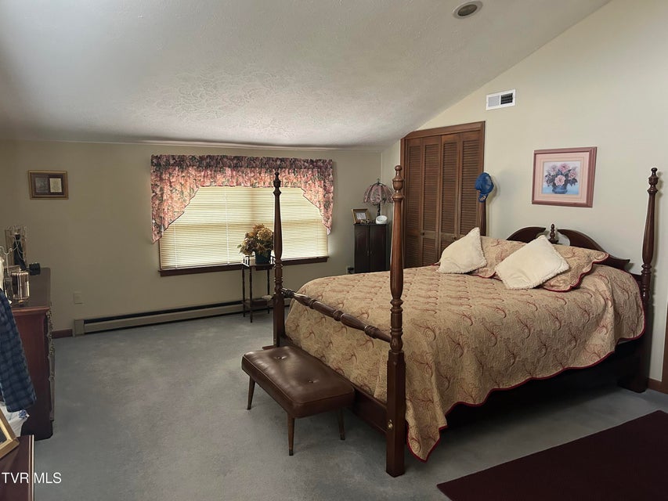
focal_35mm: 26
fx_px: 502
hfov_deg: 67.3
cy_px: 250
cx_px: 334
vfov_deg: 53.1
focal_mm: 5.7
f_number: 1.5
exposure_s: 1/60
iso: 320
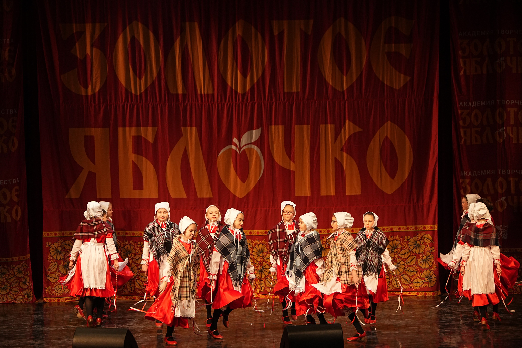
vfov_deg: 12.5
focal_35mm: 110
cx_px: 261
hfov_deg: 18.6
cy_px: 174
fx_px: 1595
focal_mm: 110
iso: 1600
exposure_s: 1/400
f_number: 2.8
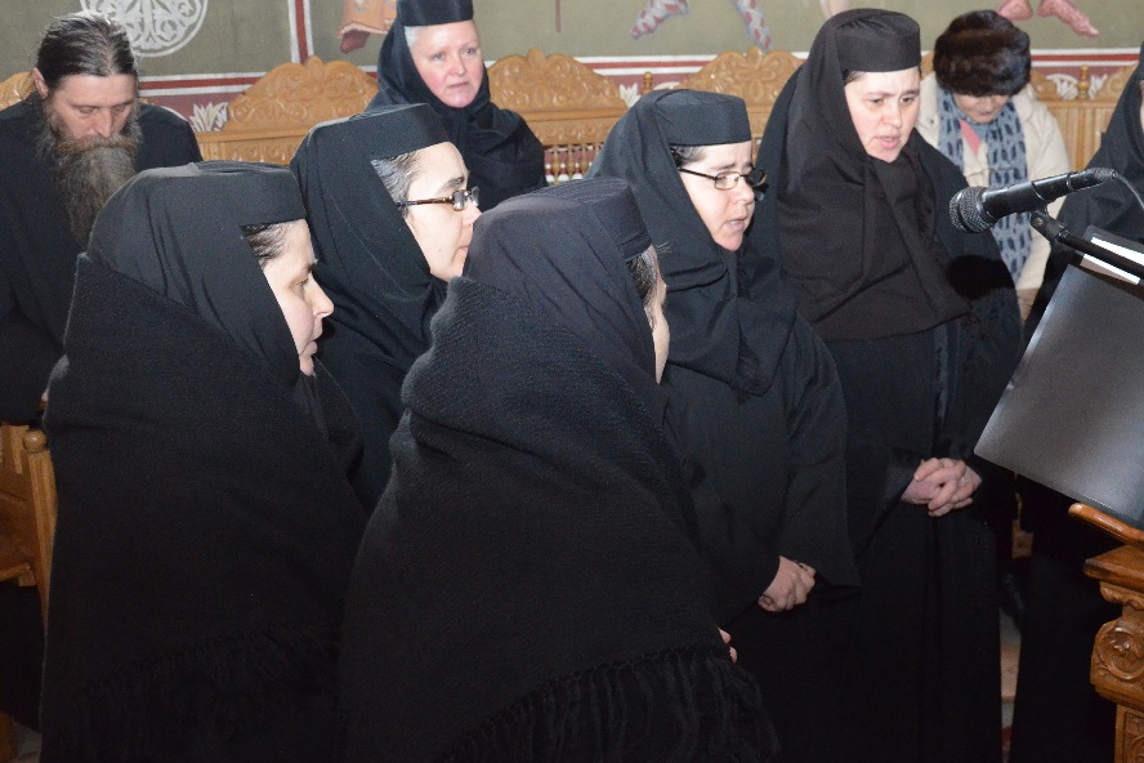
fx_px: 1610
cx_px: 657
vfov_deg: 26.6
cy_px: 353
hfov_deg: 39.0
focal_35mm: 51
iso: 3200
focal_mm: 25
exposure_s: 1/60
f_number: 4
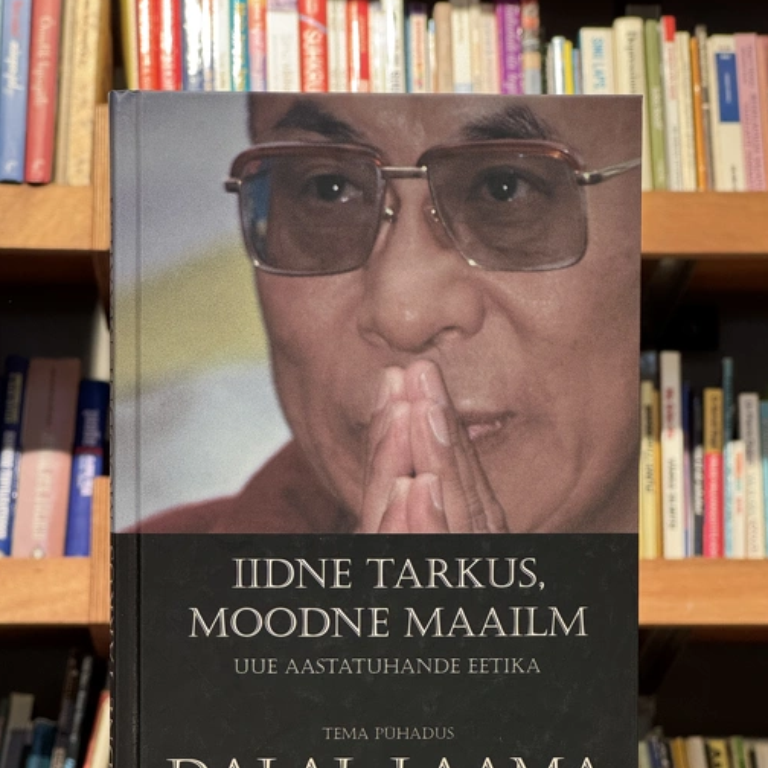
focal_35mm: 92
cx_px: 385
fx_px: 2309
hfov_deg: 18.9
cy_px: 449
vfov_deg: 18.9
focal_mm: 9
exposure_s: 1/60
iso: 320
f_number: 2.8
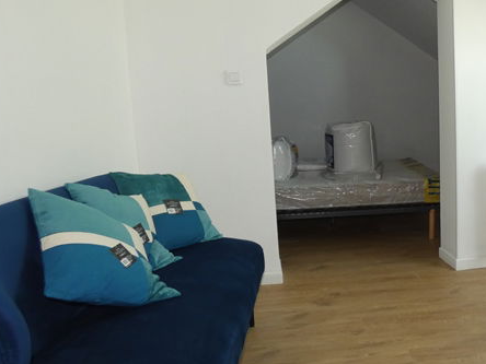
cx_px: 386
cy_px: 179
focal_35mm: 36
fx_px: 505
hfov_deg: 48.5
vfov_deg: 39.7
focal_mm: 3.6
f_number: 2.8
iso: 160
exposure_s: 1/60
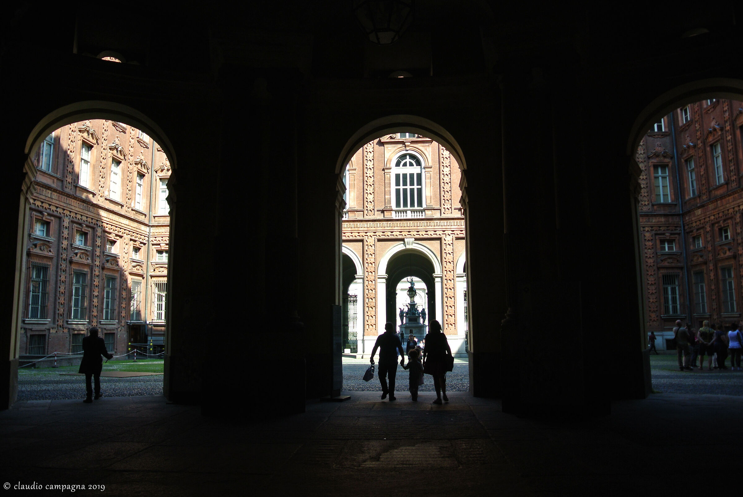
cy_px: 248
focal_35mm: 27
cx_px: 372
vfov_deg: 48.1
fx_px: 558
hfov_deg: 67.3
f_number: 4
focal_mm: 10
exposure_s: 1/320
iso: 100
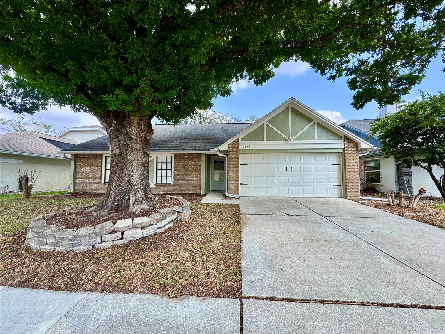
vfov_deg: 85.7
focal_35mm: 14
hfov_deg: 102.1
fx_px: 180
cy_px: 167
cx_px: 222
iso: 40
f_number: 2.2
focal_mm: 2.22
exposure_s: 1/556
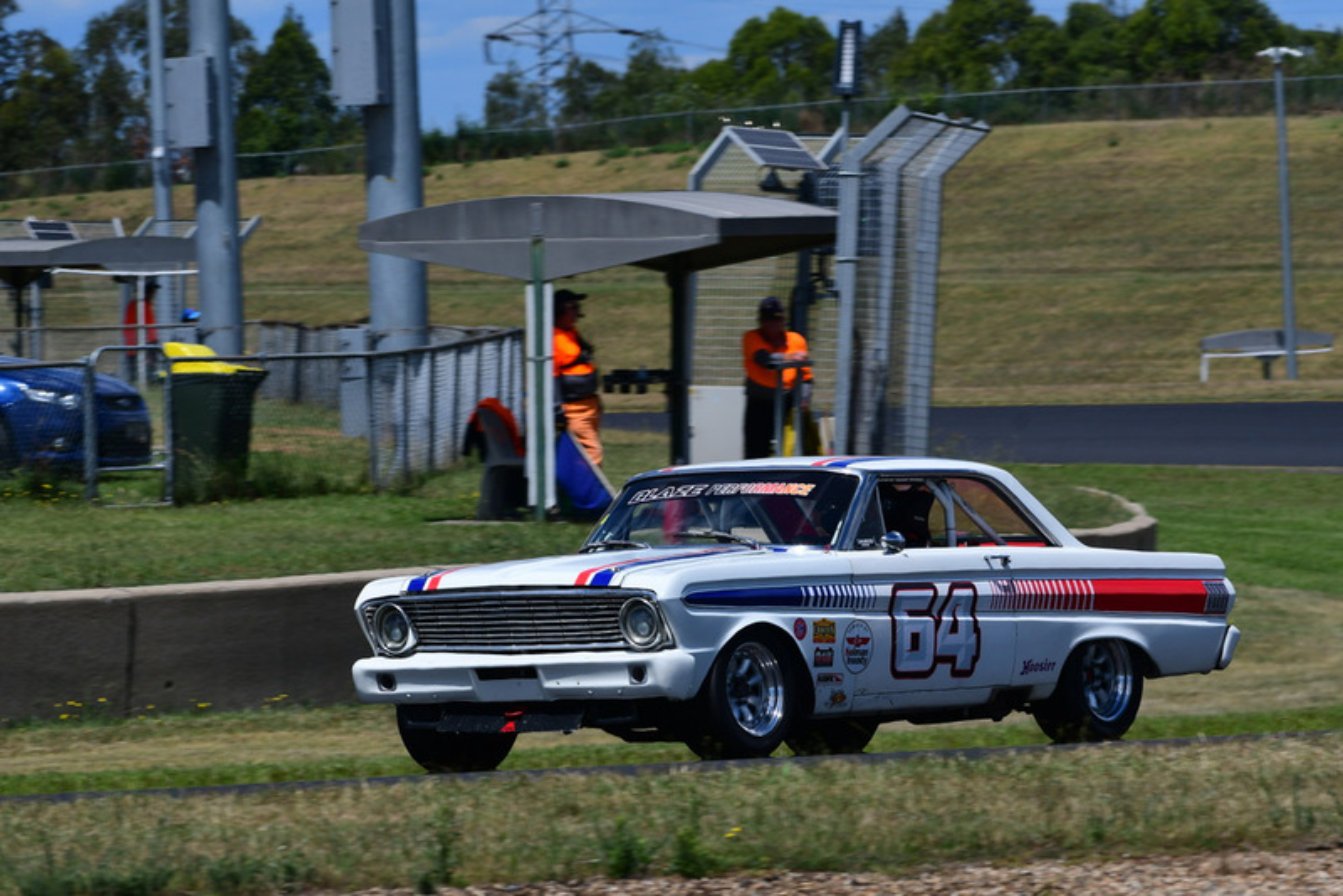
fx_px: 11195
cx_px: 672
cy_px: 448
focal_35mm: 300
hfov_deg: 6.9
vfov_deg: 4.6
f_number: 10
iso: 160
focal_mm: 200
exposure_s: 1/640
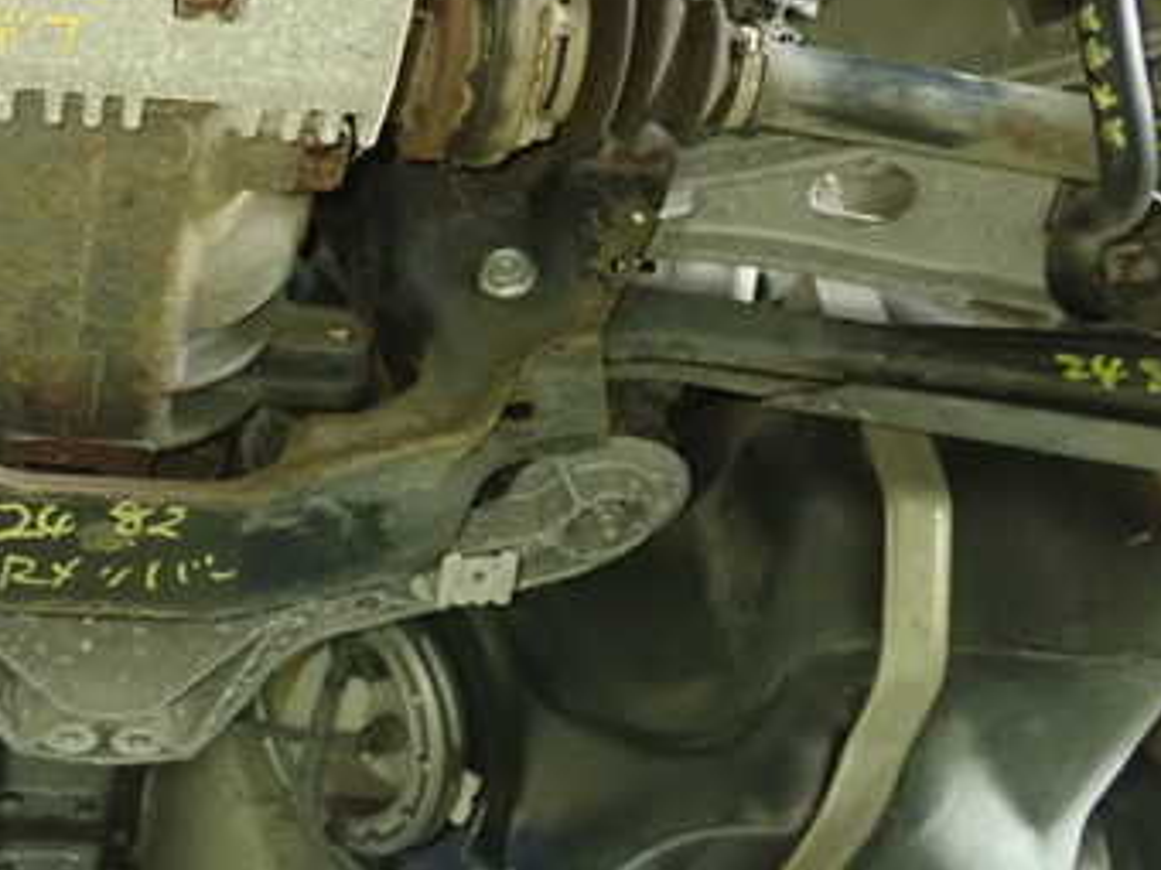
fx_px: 1778
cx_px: 147
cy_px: 358
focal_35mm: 53
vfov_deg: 27.5
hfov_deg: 34.4
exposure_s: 1/25
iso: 1600
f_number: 2.3
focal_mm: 5.5
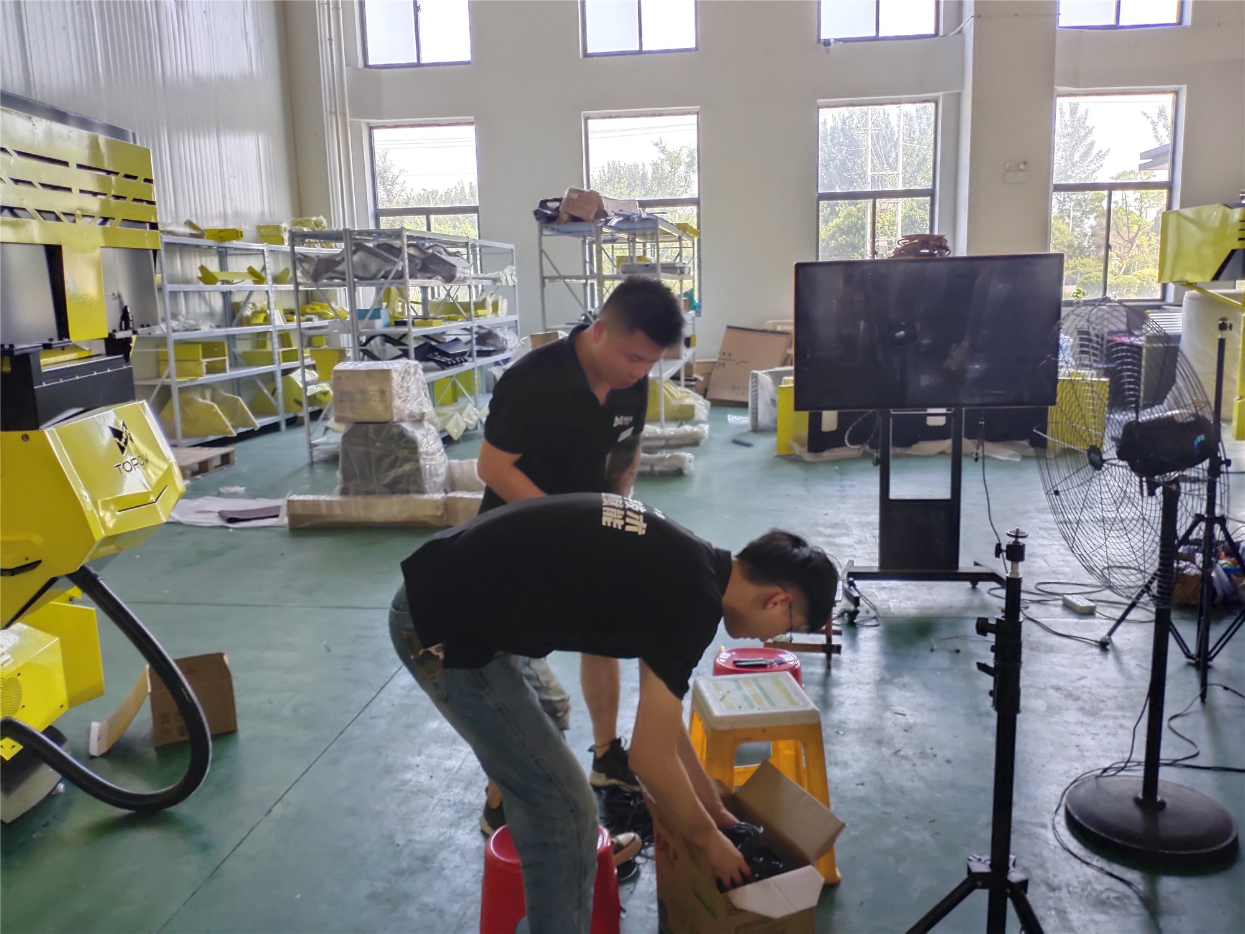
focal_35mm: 27
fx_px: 971
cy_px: 467
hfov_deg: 65.3
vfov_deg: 51.4
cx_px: 622
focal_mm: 4.05
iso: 50
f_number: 1.78
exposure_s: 1/181
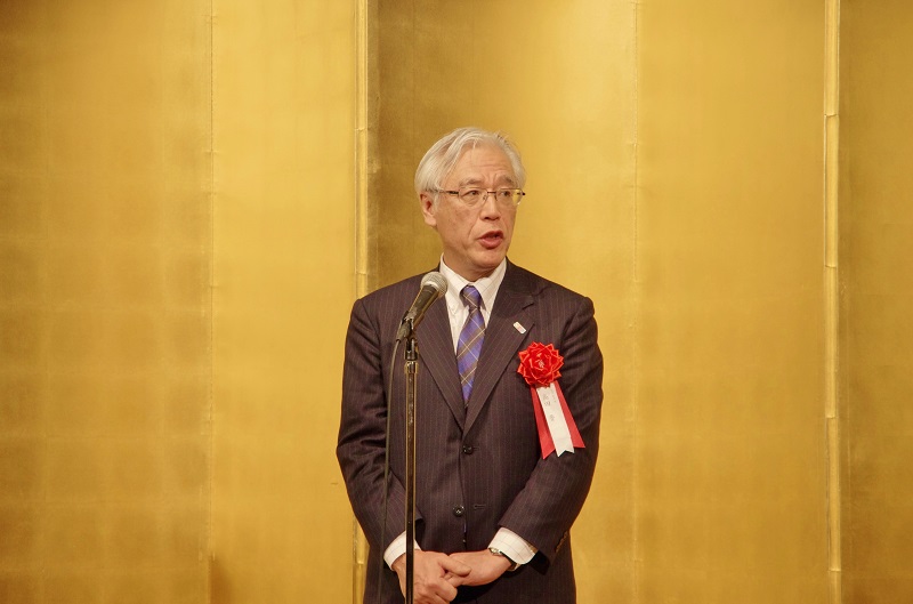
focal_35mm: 132
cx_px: 456
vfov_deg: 10.3
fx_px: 3339
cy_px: 302
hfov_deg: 15.6
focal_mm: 88
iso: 1250
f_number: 7.1
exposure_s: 1/100
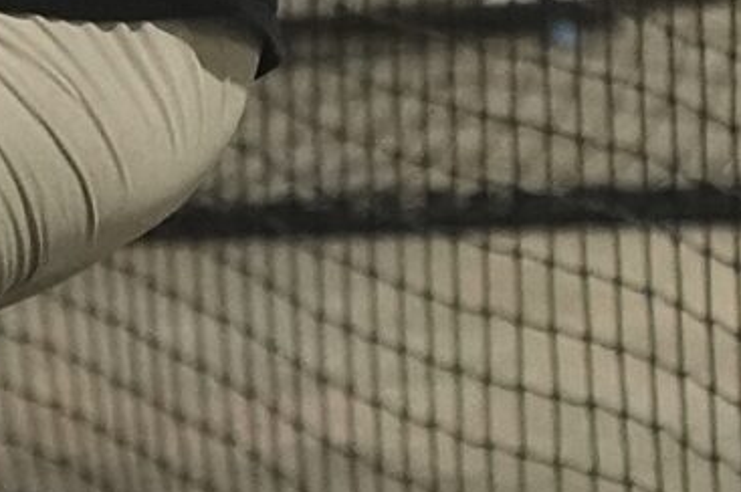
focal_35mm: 454
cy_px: -77
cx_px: 50
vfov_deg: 3.0
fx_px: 9336
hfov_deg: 4.5
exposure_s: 1/1250
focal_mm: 65
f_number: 2.8
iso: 8000
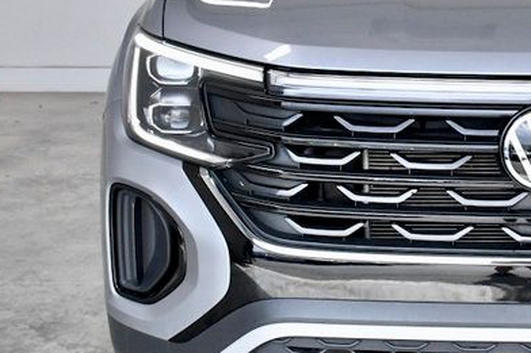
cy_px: 121
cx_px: 526
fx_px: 1504
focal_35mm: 102
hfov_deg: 19.5
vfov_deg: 13.4
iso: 2500
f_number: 10
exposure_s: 1/400
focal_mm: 26
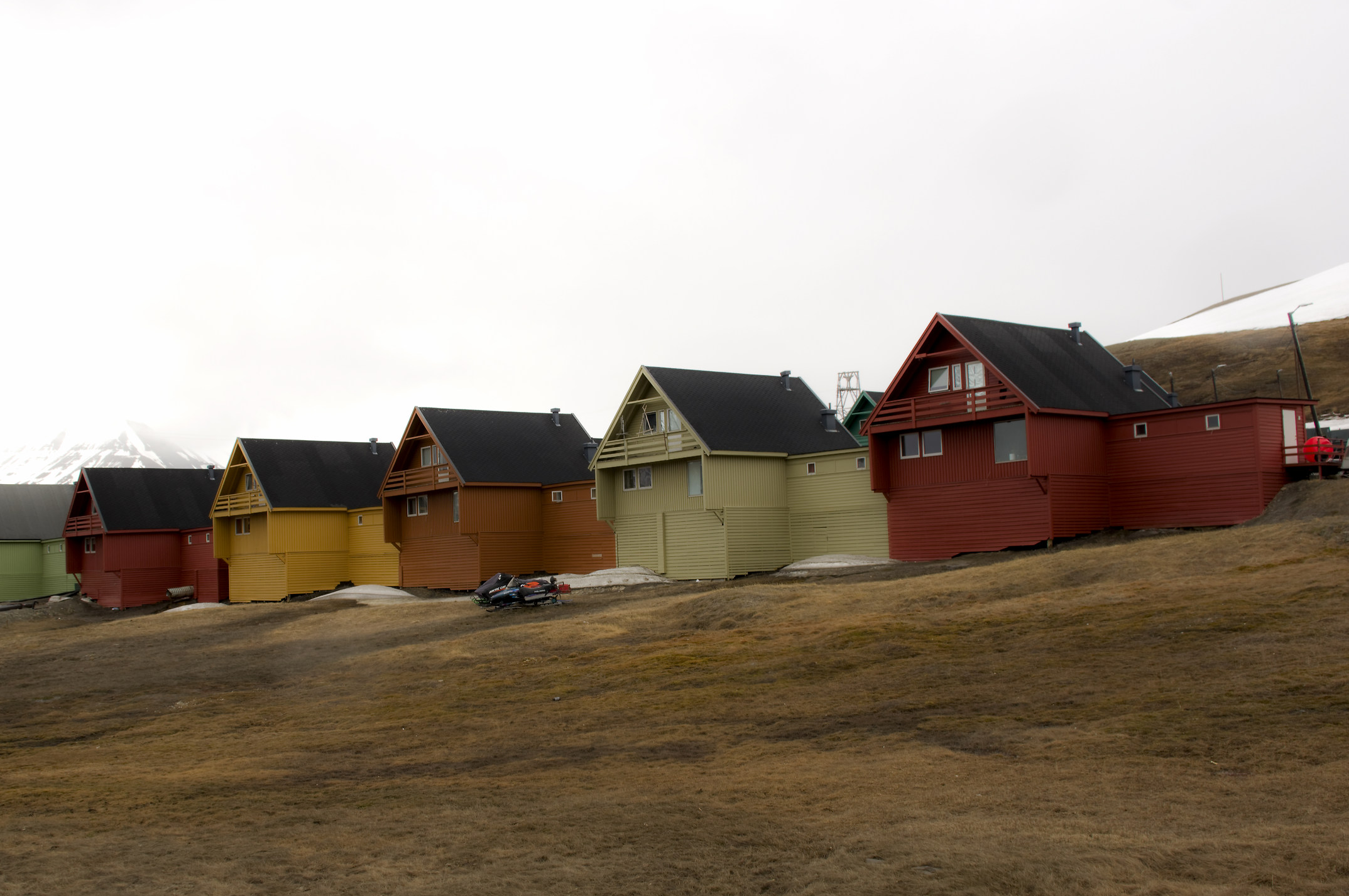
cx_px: 598
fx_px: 1423
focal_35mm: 38
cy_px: 484
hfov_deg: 50.6
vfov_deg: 35.0
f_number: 10
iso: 100
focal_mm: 23
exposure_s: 1/40
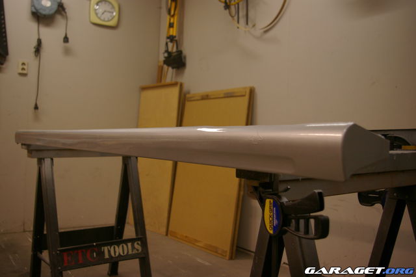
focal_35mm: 36
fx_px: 416
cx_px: 208
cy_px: 138
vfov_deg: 36.8
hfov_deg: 53.2
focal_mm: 24
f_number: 4
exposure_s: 1/60
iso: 400
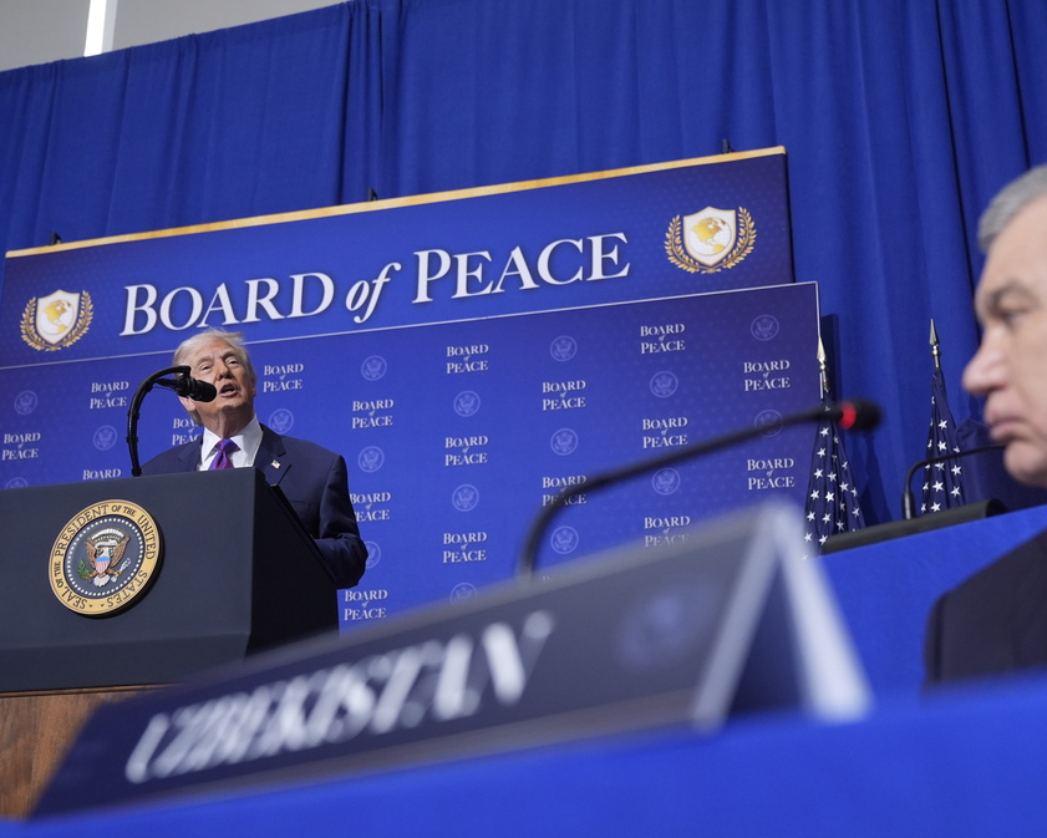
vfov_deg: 31.5
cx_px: 579
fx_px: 1488
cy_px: 419
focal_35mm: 48
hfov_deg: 38.7
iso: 2000
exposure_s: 1/500
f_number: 4
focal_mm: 42
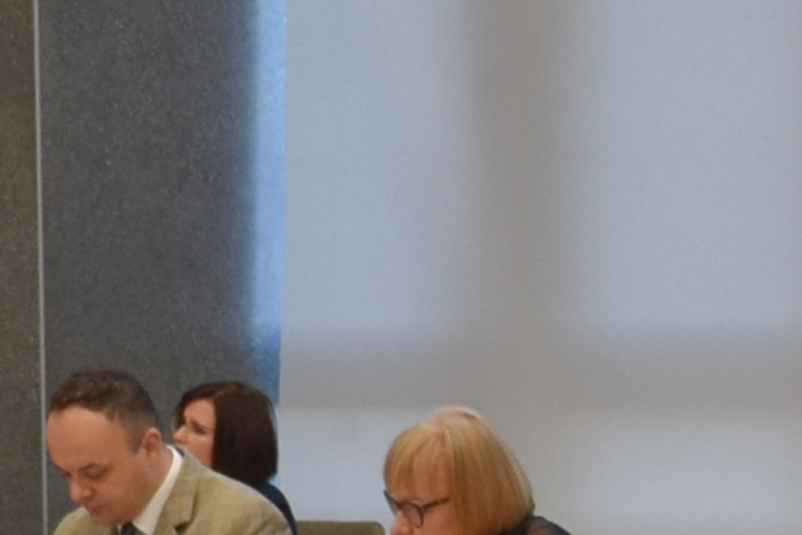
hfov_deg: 9.5
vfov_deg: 6.5
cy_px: 429
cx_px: -294
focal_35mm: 212
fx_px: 4723
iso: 400
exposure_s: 1/80
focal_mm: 18
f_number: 4.5
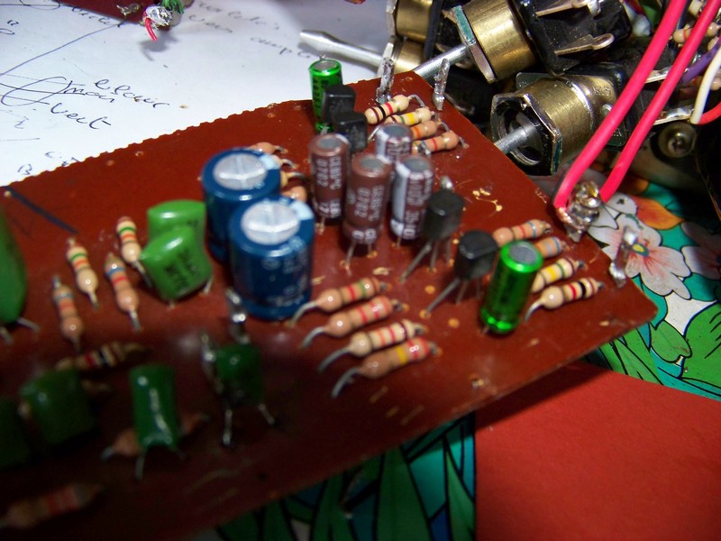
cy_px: 270
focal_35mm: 36
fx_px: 750
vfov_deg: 39.7
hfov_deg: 51.4
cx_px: 360
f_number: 2.8
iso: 200
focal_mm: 5.85
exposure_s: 1/30
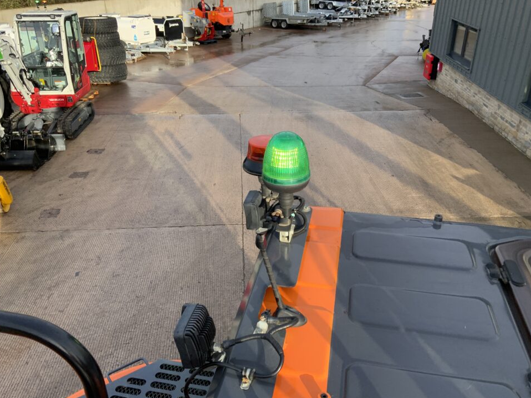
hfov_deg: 58.4
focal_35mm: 31
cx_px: 267
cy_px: 210
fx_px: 475
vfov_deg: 45.4
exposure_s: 1/534
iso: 16
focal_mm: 3
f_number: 1.8
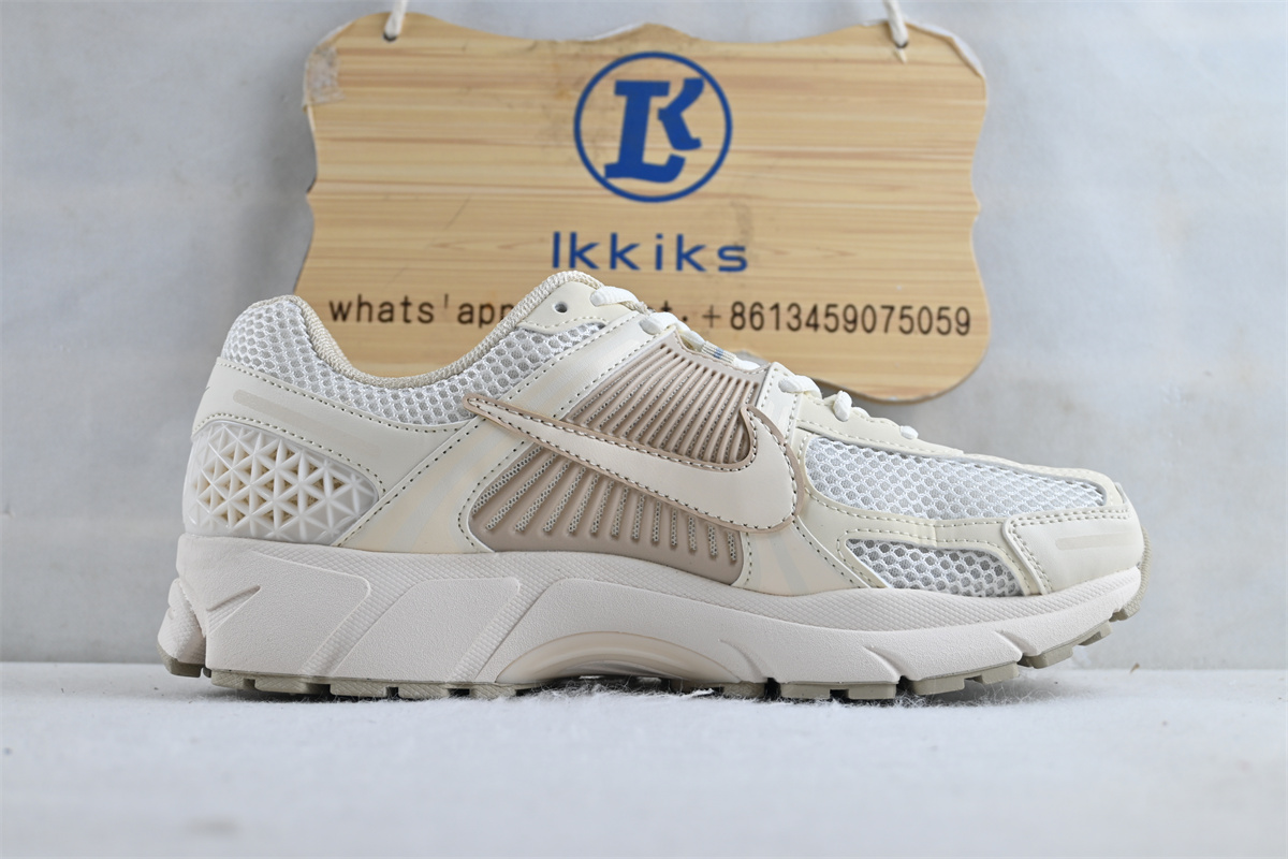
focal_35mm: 42
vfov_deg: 31.9
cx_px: 644
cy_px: 430
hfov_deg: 46.4
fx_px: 1503
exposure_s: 1/50
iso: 100
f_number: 4.5
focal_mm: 28
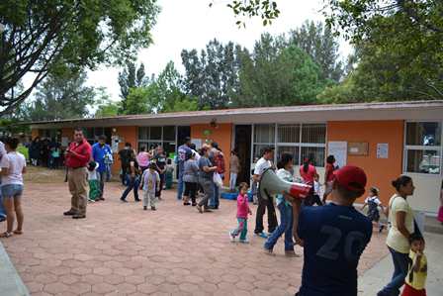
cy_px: 148
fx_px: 332
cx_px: 222
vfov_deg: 48.0
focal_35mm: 27
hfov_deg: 67.4
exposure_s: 1/125
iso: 100
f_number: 5.6
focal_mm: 18
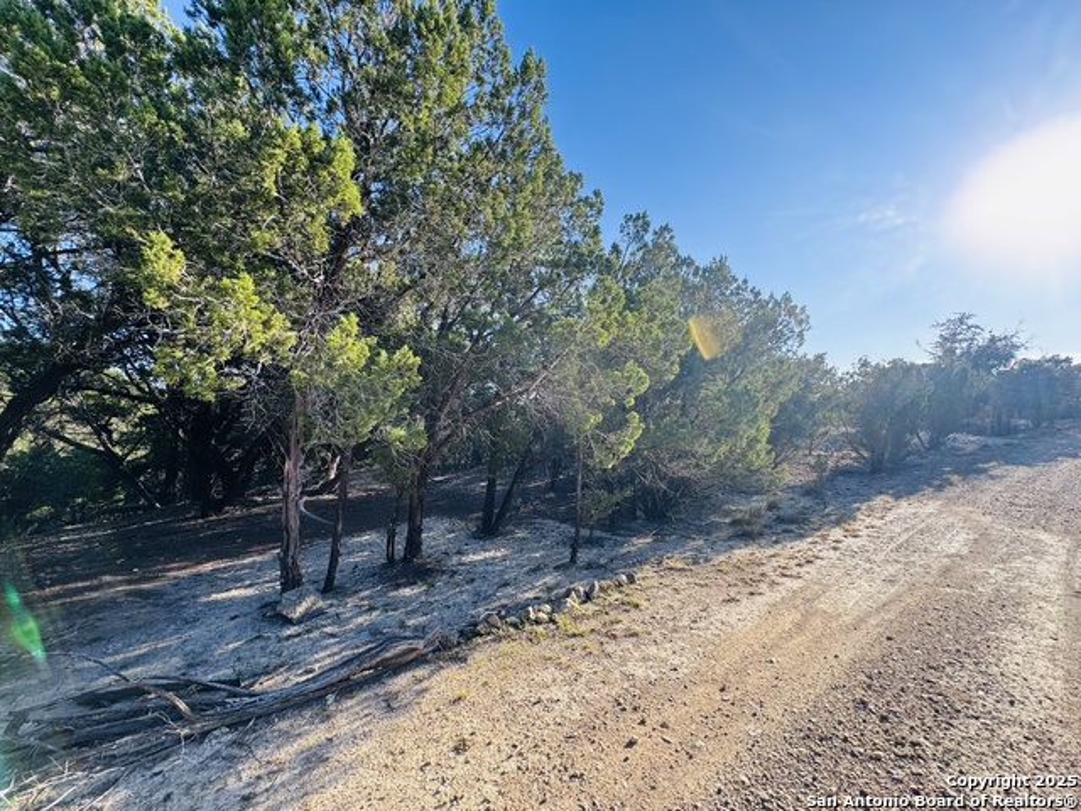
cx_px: 540
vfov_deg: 85.7
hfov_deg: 102.1
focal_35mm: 14
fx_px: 437
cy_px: 406
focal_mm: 2.22
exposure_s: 1/357
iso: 40
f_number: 2.2
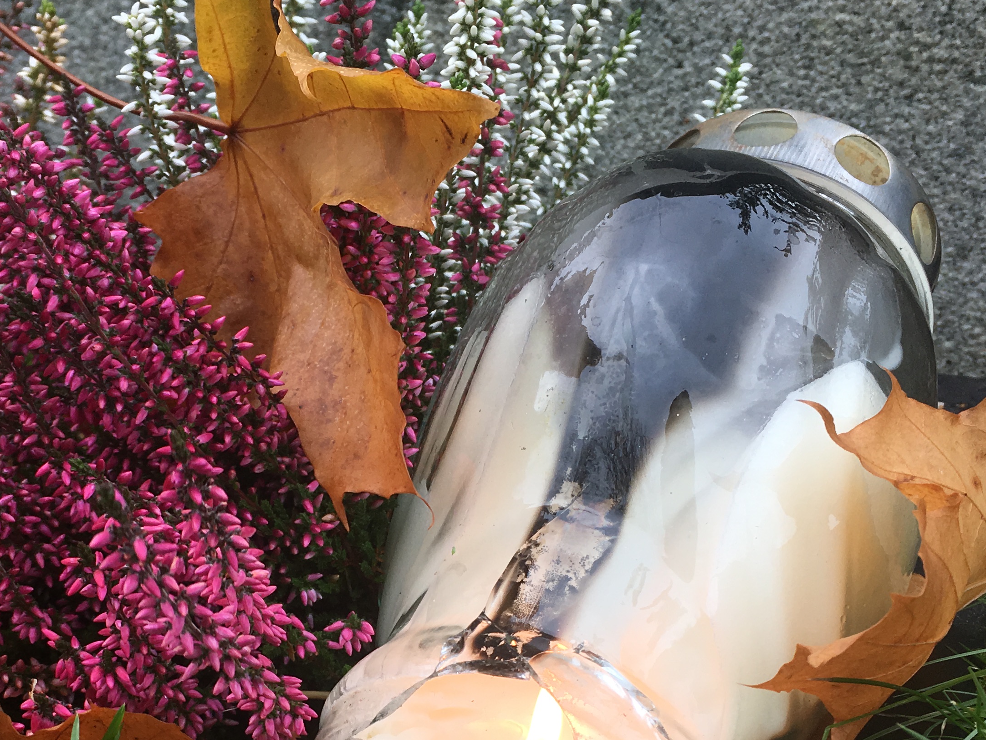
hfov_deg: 35.3
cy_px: 627
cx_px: 367
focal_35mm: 54
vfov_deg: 26.4
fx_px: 1538
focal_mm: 4.15
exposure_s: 1/139
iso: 25
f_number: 2.2
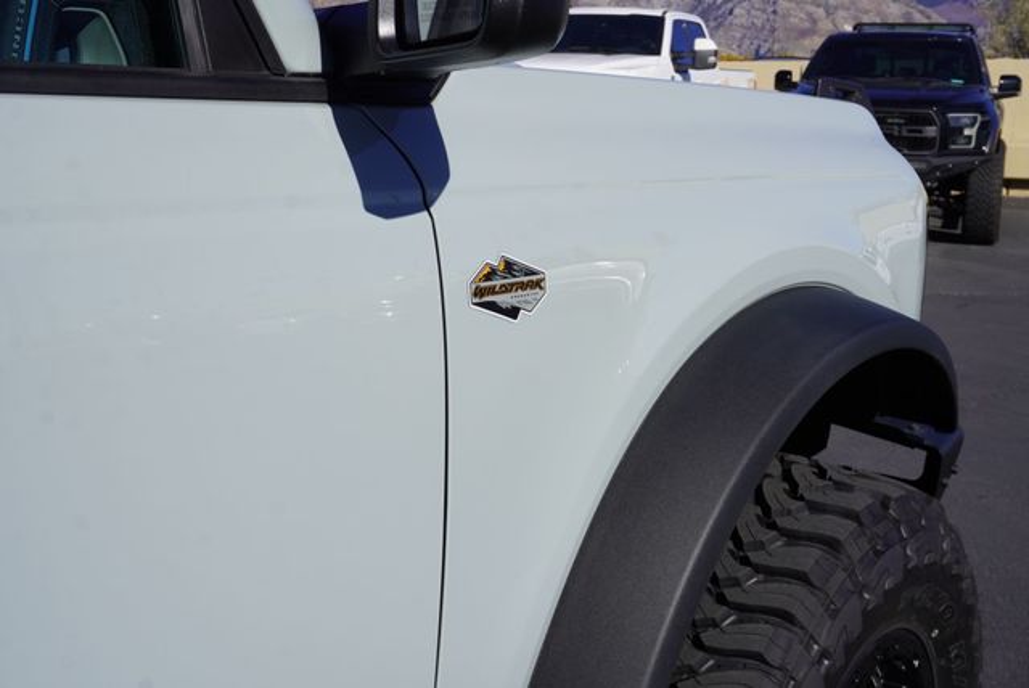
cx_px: 514
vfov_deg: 30.9
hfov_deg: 44.9
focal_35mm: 44
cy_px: 344
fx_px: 1244
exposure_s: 1/250
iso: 100
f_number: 11
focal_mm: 29
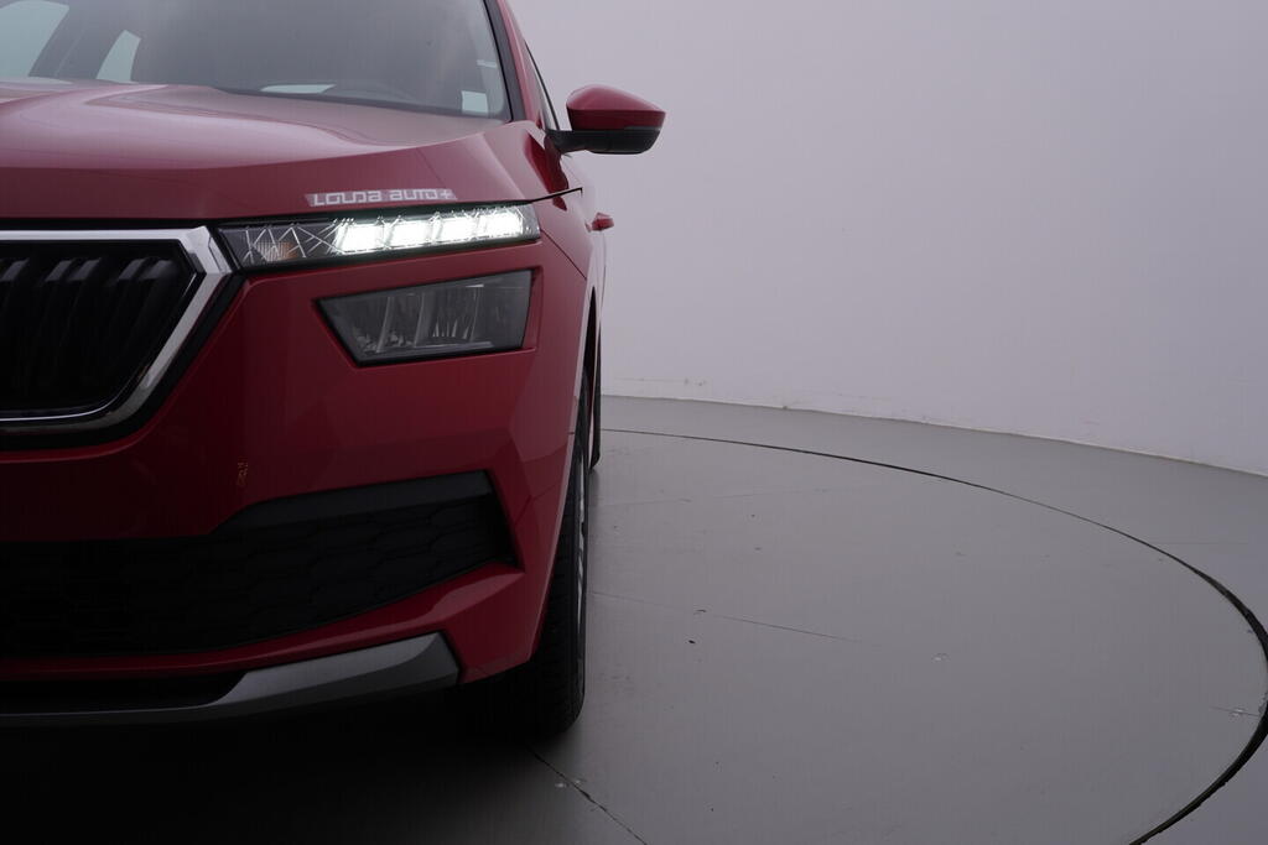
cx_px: 634
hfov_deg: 53.1
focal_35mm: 36
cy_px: 422
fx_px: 1268
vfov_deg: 36.9
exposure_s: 1/125
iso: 125
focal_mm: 24
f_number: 5
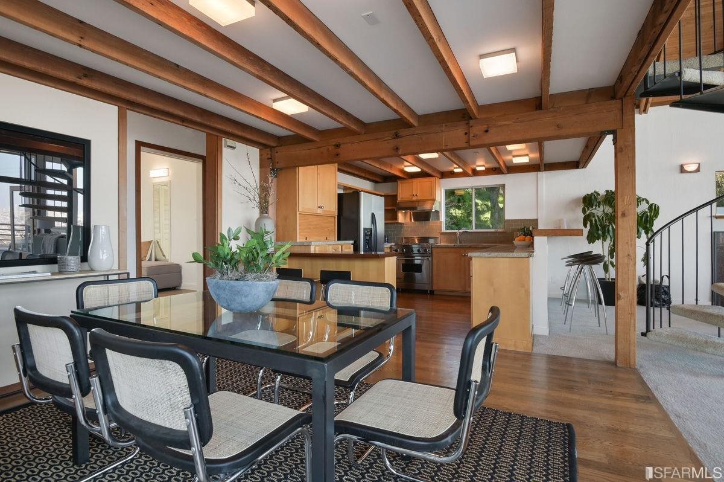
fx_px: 382
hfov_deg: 87.0
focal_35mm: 19
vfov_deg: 64.5
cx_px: 362
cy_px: 241
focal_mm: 19
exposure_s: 1/50
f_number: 11
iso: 400
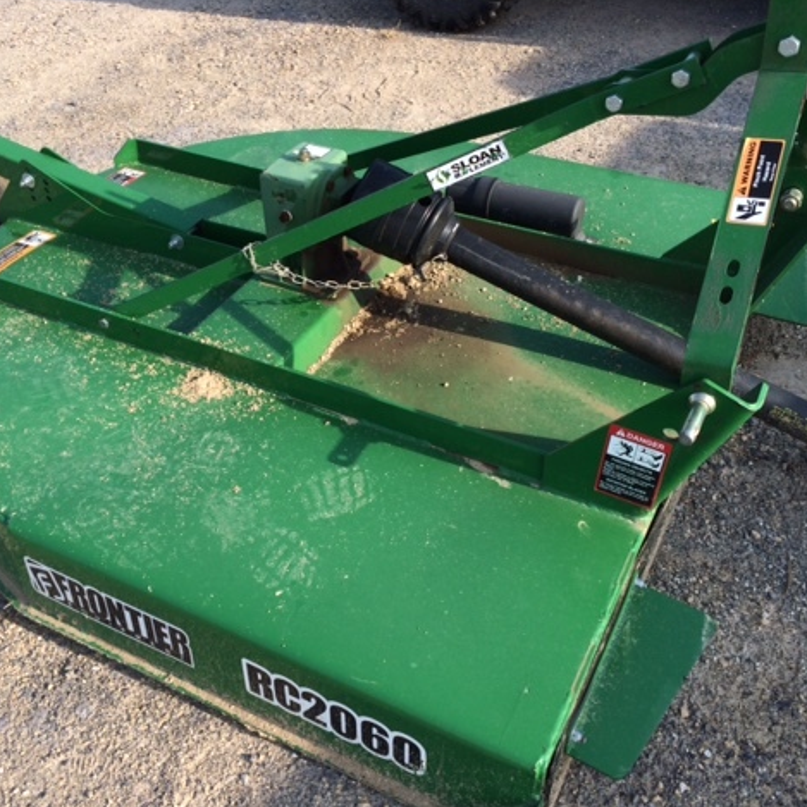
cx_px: 375
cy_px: 401
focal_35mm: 35
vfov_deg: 47.2
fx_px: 923
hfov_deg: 47.2
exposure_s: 1/1026
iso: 32
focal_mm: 4.15
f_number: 2.2
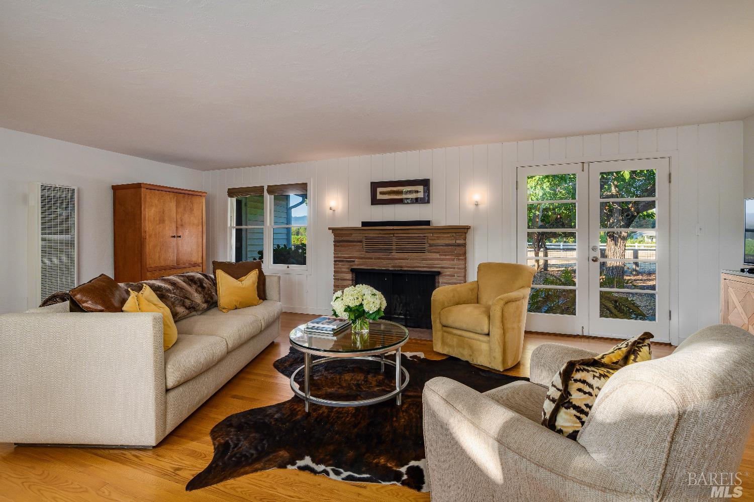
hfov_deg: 96.7
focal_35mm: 16
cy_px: 251
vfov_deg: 73.7
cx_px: 377
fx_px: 335
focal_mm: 16
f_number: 11
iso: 320
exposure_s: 1/40
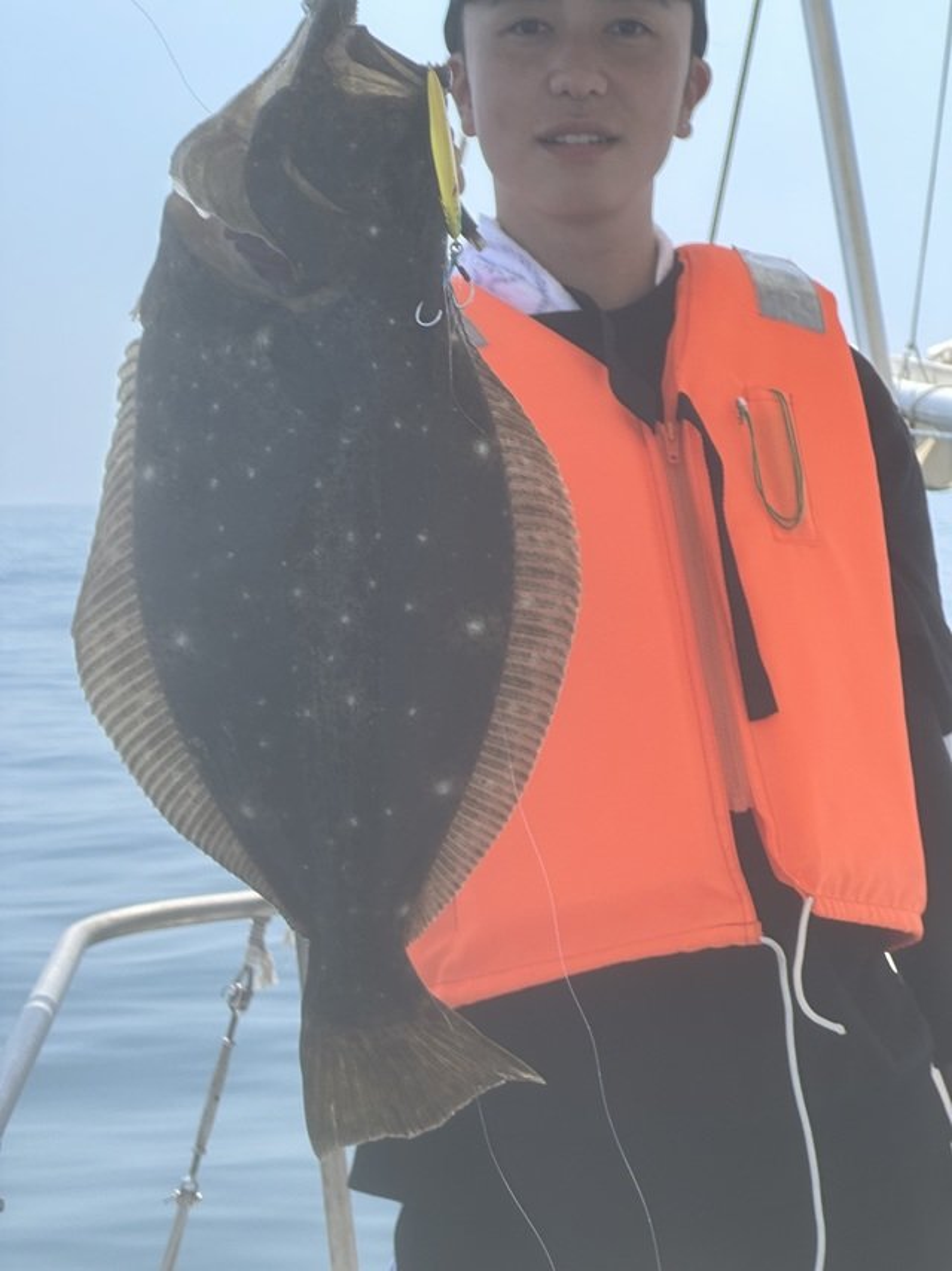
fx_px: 2825
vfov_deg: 25.3
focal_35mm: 77
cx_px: 476
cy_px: 636
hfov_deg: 19.1
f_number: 2.8
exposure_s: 1/288
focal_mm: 9
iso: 32
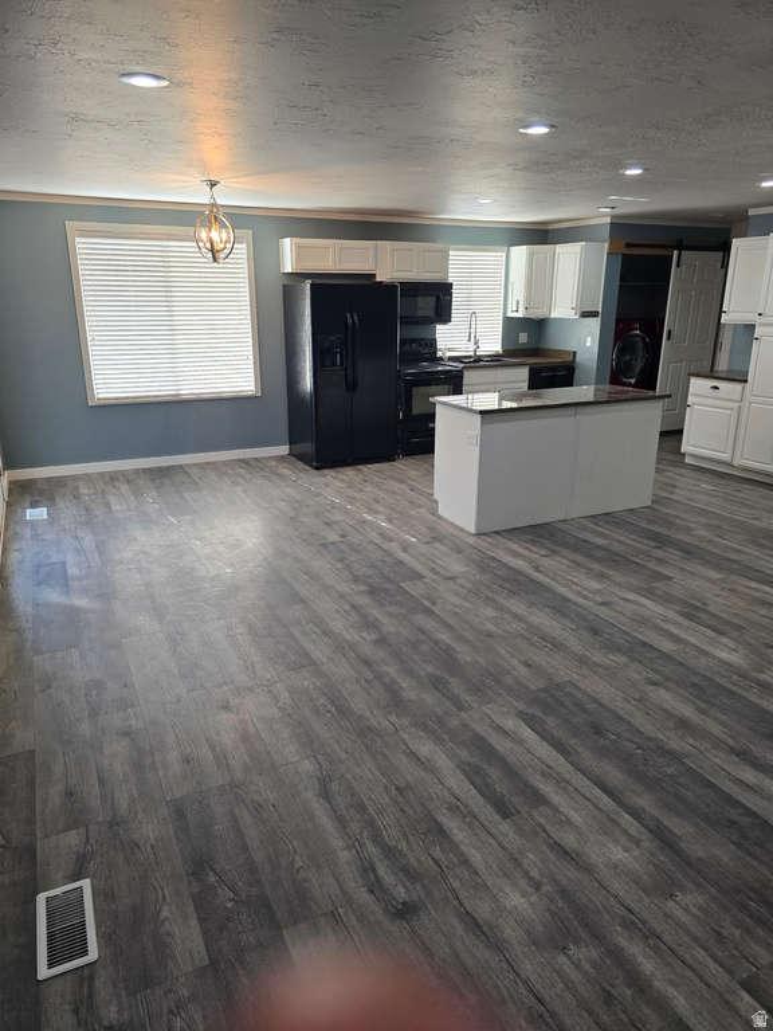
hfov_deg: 58.9
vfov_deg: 73.9
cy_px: 516
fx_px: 685
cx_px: 386
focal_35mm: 23
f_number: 1.7
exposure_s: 1/120
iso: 100
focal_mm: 6.3
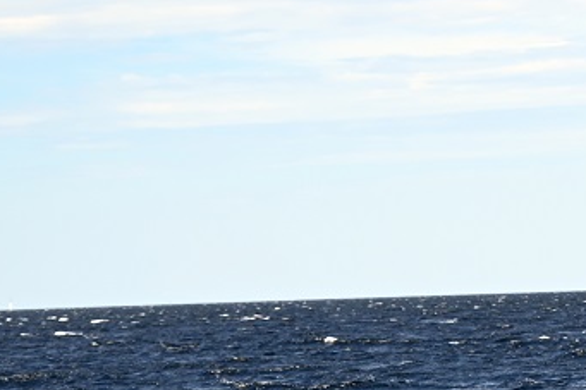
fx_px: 4344
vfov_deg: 5.1
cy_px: 690
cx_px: 794
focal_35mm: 267
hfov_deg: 7.6
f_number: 5.6
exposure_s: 1/500
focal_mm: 70
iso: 100
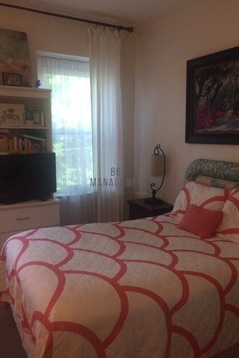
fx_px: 309
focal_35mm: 31
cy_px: 183
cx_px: 119
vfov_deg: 60.3
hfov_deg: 42.3
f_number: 2.2
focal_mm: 4.15
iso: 40
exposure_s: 1/30
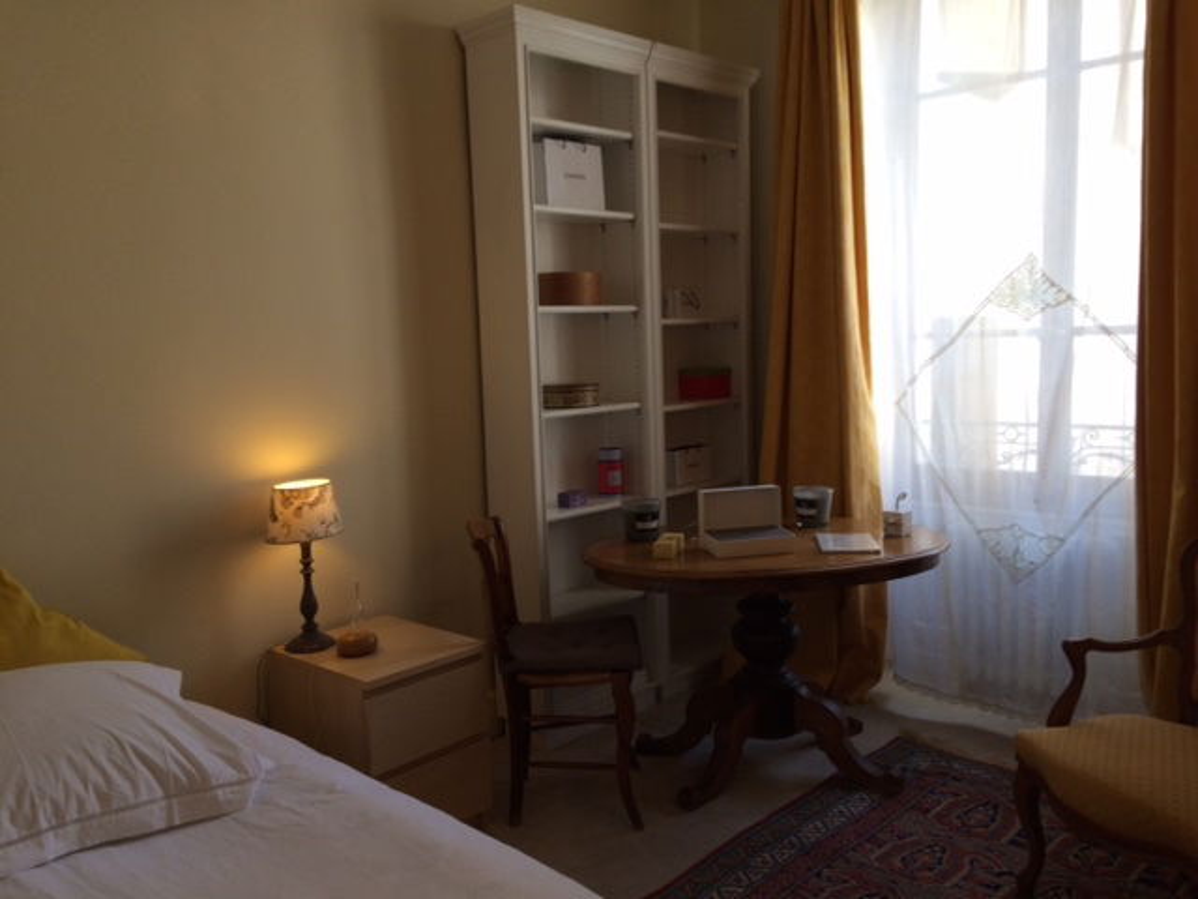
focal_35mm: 29
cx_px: 599
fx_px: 1004
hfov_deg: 61.7
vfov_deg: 48.2
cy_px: 450
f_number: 2.2
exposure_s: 1/50
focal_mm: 4.15
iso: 40
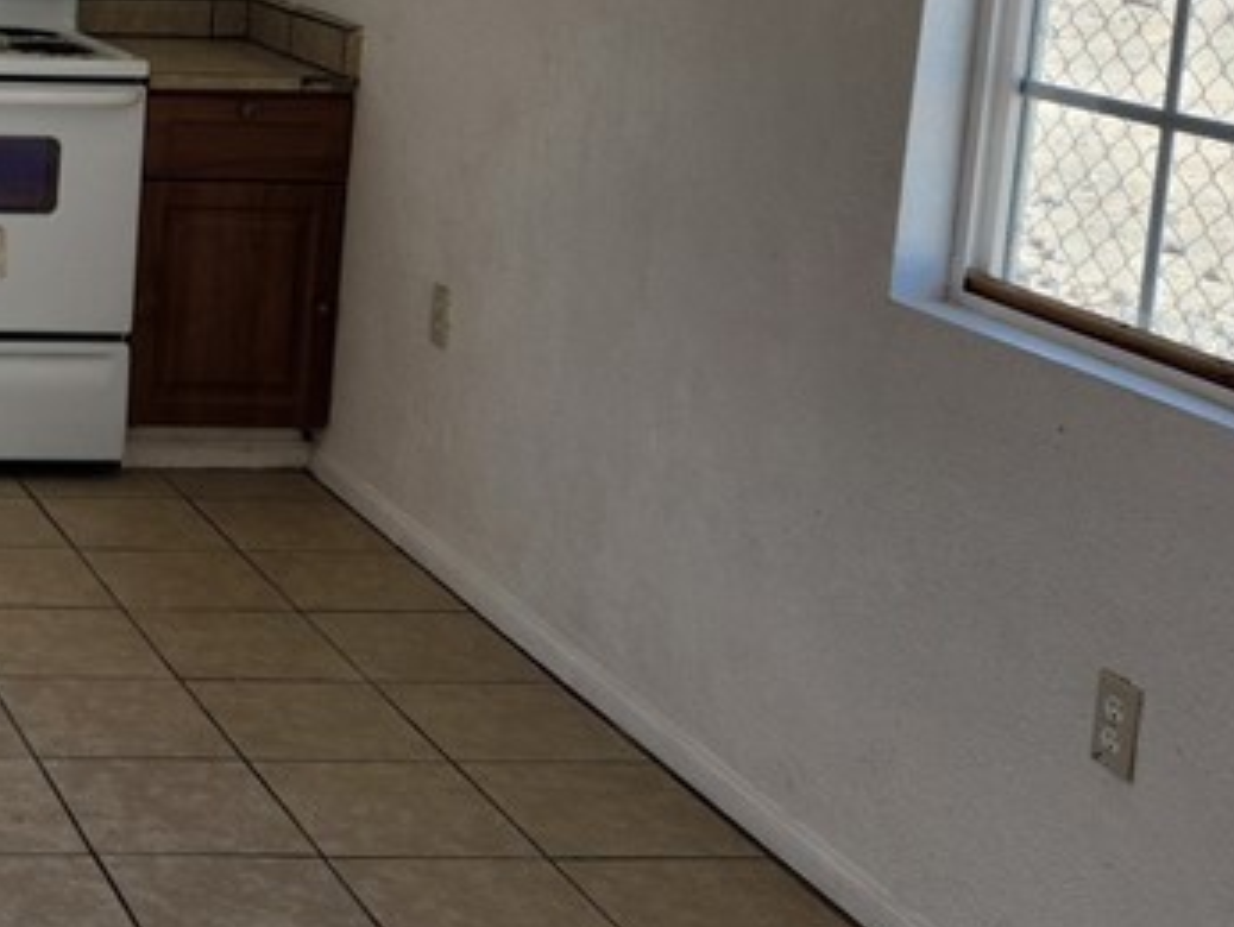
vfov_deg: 21.1
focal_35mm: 68
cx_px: -307
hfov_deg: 25.2
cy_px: 82
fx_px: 2426
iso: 20
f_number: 1.8
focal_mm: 5.4
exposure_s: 1/251
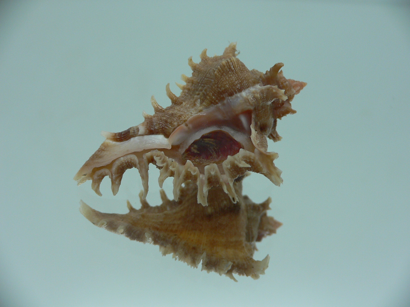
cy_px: 154
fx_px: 415
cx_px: 205
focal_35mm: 35
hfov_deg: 52.6
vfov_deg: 40.7
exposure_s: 1/60
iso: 80
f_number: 2.8
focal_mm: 4.6
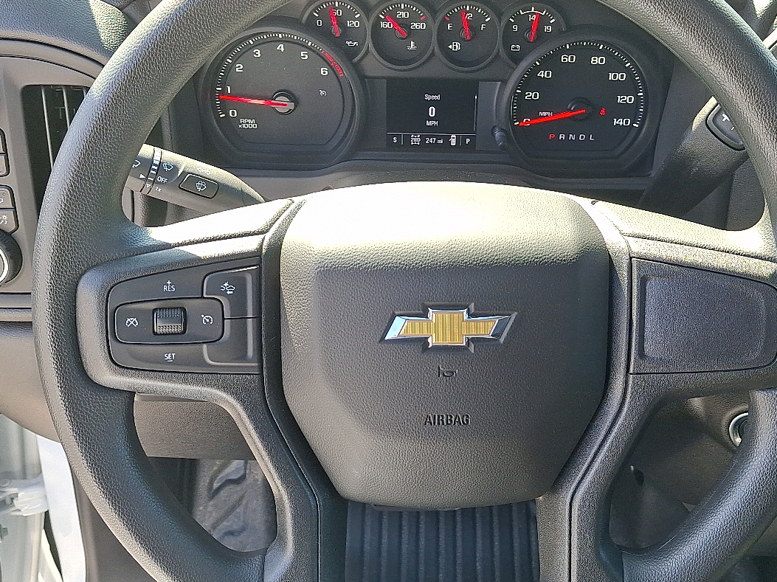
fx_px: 853
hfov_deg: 48.7
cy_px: 288
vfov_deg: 37.7
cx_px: 463
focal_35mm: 38
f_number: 1.8
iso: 30
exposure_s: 1/185
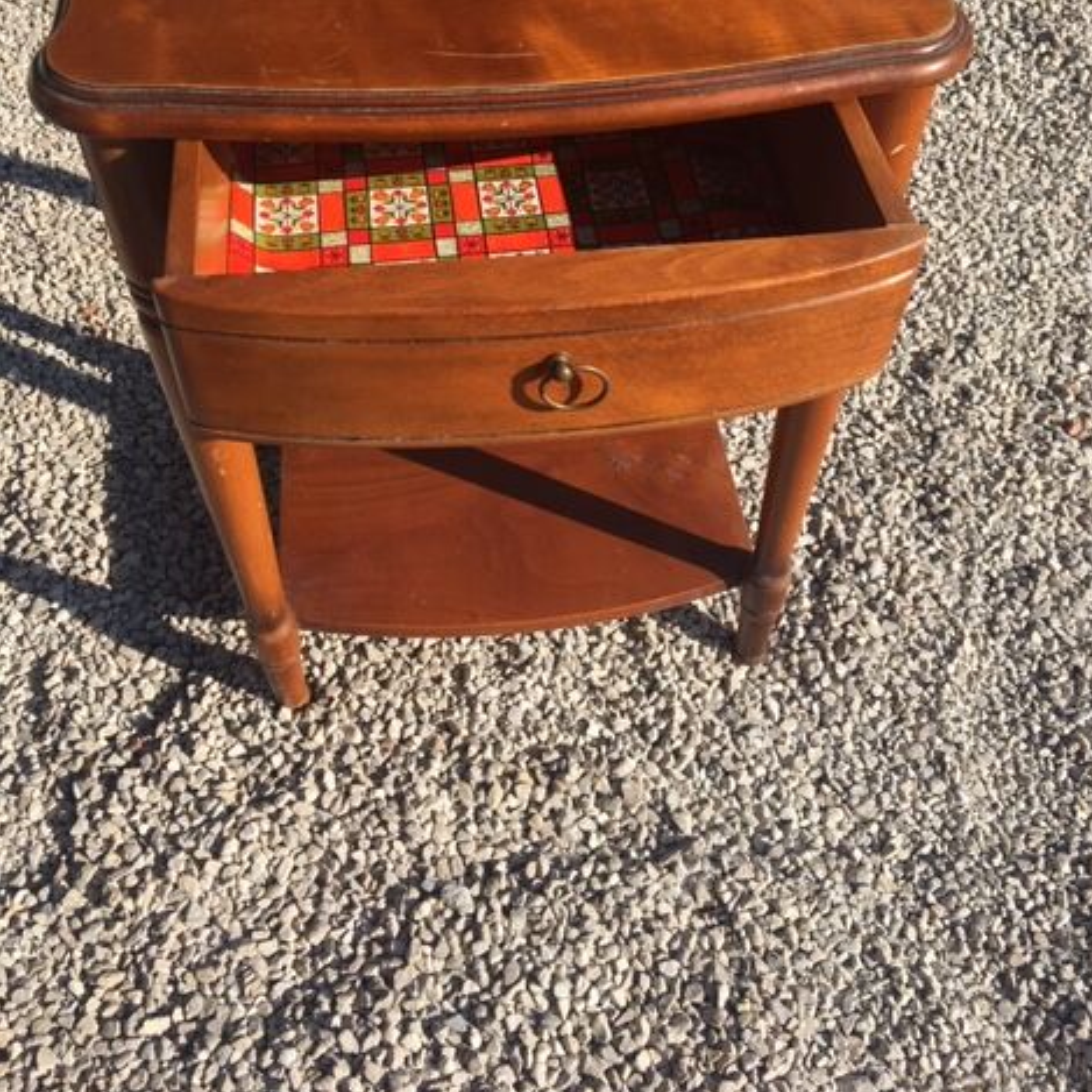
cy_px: 368
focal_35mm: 35
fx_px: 1249
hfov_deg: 47.2
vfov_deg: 46.5
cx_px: 556
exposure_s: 1/1603
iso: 25
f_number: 2.2
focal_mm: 4.15
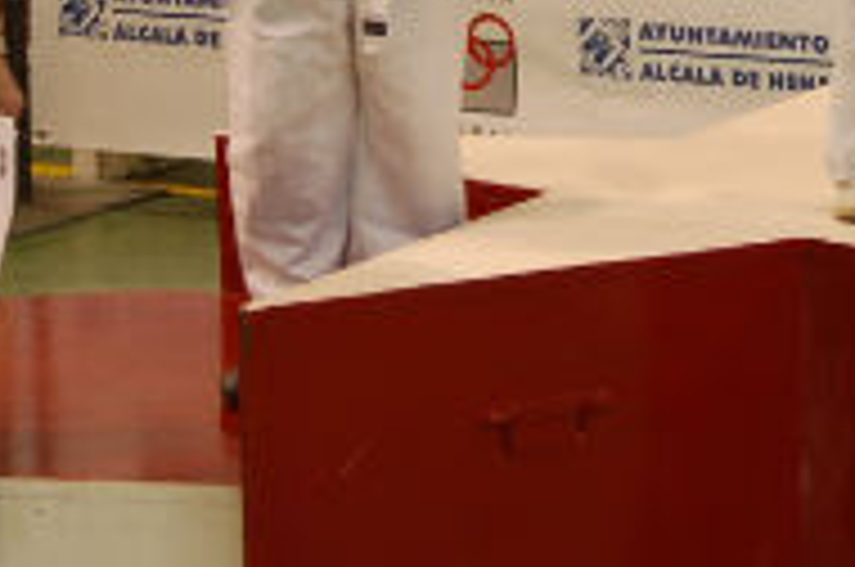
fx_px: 4268
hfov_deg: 11.4
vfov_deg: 7.6
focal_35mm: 180
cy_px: -40
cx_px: 724
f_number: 4
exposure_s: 1/30
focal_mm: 38
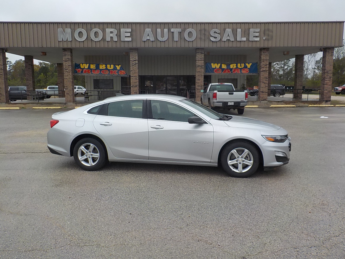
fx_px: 299
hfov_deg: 60.0
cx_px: 172
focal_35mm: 30
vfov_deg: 46.8
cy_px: 130
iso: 125
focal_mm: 4.1
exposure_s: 1/200
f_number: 3.3
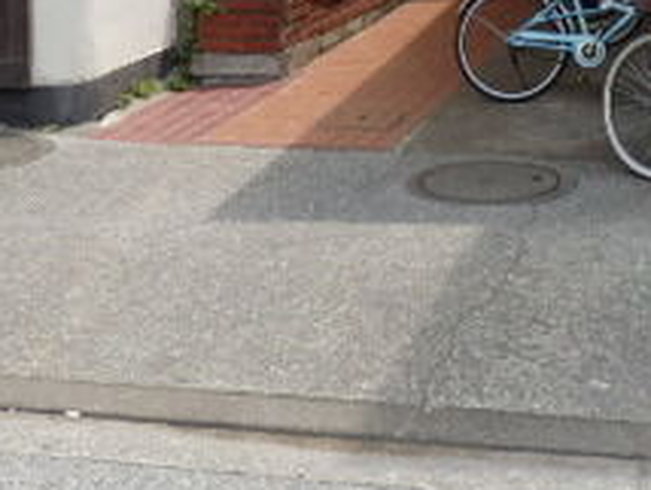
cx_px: 545
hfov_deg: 27.1
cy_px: -173
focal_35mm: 70
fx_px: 1318
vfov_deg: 19.2
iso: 125
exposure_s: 1/800
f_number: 3
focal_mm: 4.5
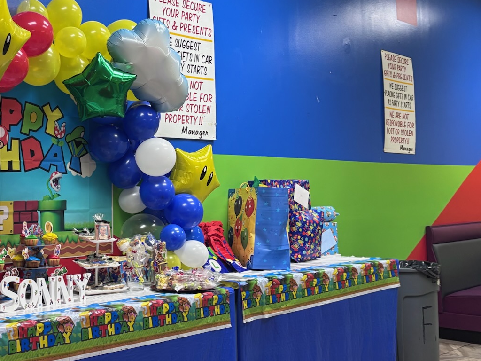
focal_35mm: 52
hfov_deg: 36.3
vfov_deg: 27.9
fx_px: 723
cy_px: 138
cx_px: 149
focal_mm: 5.96
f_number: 1.6
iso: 200
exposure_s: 1/60
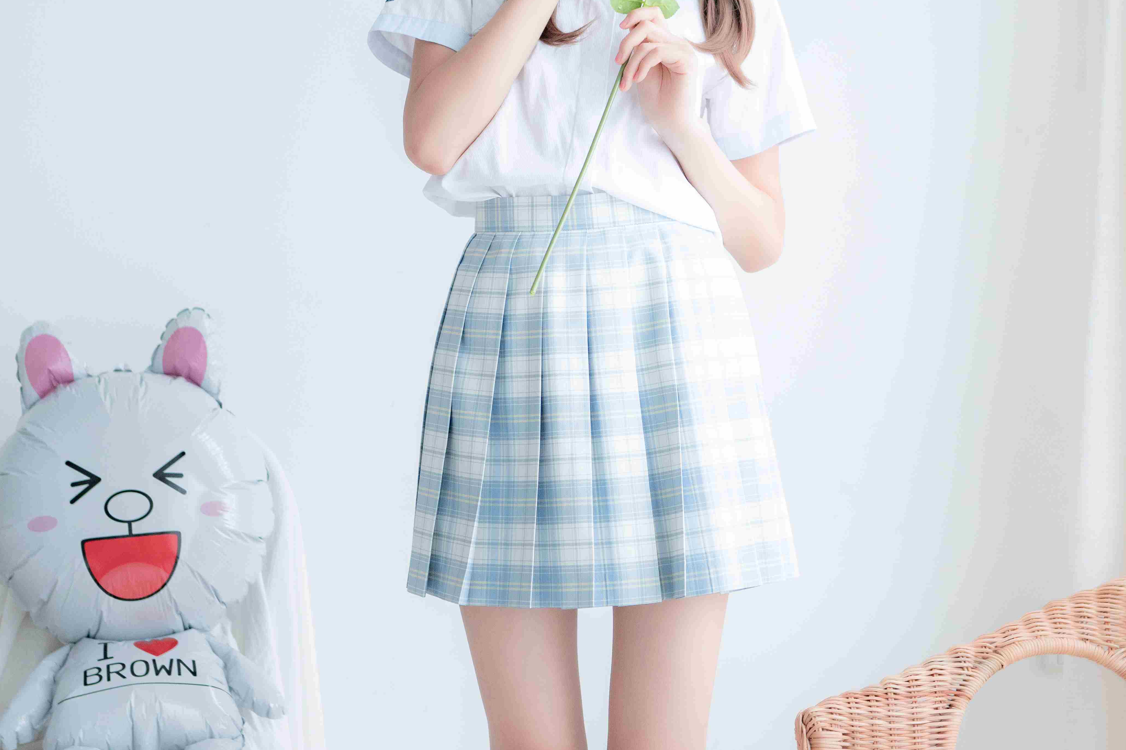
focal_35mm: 66
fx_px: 2064
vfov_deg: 20.5
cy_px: 254
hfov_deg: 30.5
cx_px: 615
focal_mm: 35
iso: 640
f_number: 2.5
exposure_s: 1/60
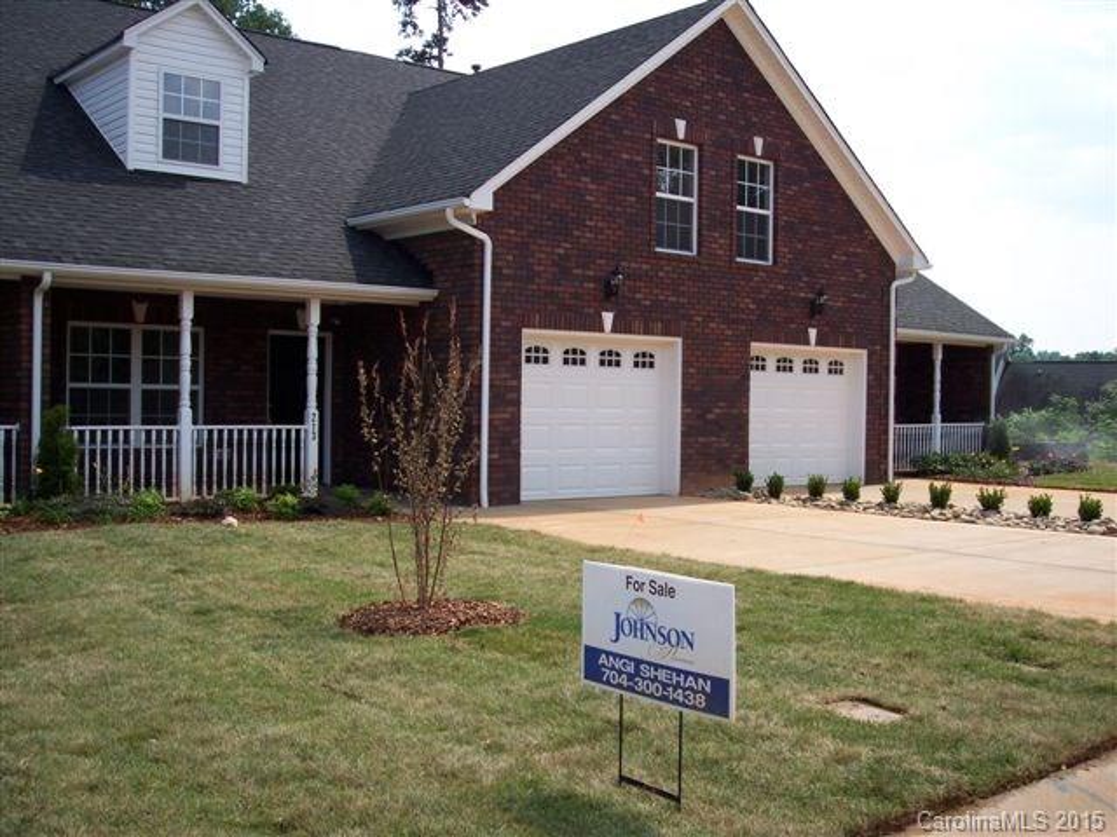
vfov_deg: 36.8
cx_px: 558
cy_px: 418
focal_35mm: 39
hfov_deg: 47.9
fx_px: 1258
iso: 100
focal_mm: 8
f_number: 4
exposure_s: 1/500
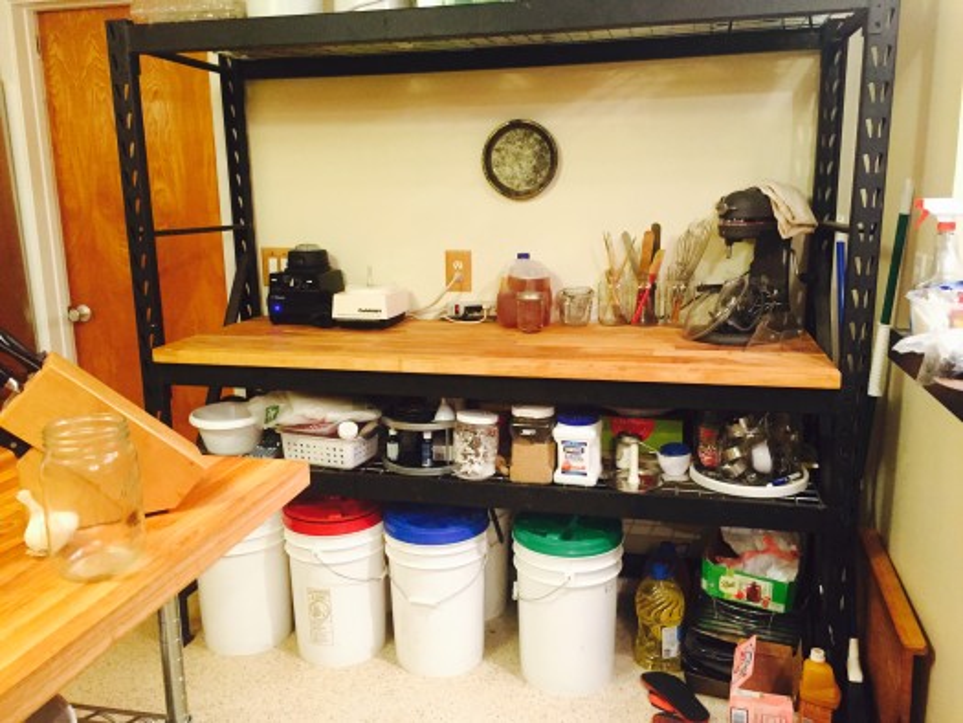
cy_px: 362
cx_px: 482
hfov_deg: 61.6
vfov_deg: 48.2
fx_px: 807
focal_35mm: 29
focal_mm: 4.15
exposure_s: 1/24
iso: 250
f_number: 2.2
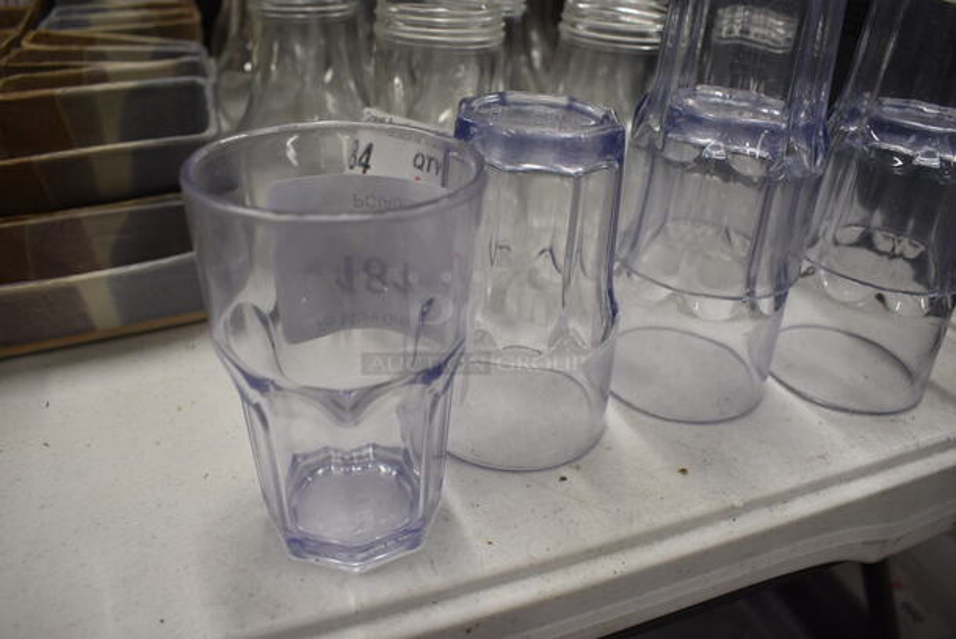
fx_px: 718
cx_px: 478
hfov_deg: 67.3
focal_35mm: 27
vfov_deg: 48.0
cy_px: 320
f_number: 5
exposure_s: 1/60
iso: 800
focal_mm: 18
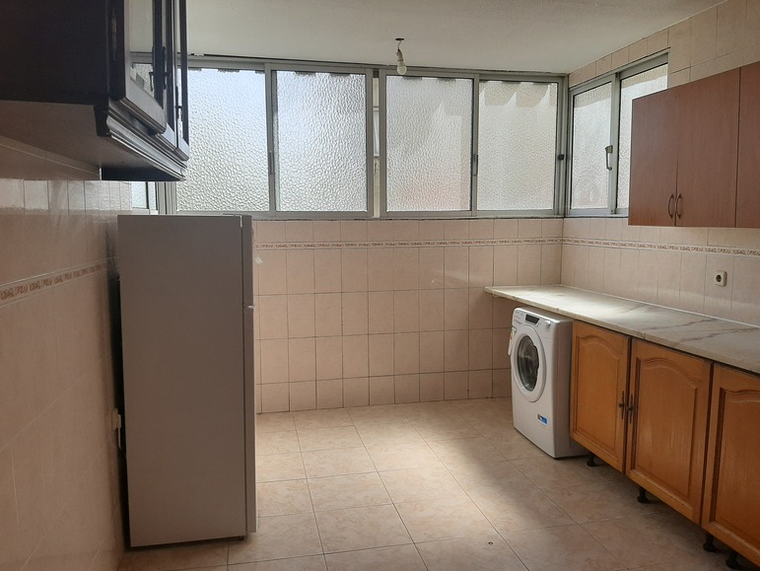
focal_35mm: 28
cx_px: 387
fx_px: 615
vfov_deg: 49.8
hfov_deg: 63.4
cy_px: 291
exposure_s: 1/894
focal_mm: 3.93
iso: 40
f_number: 1.7
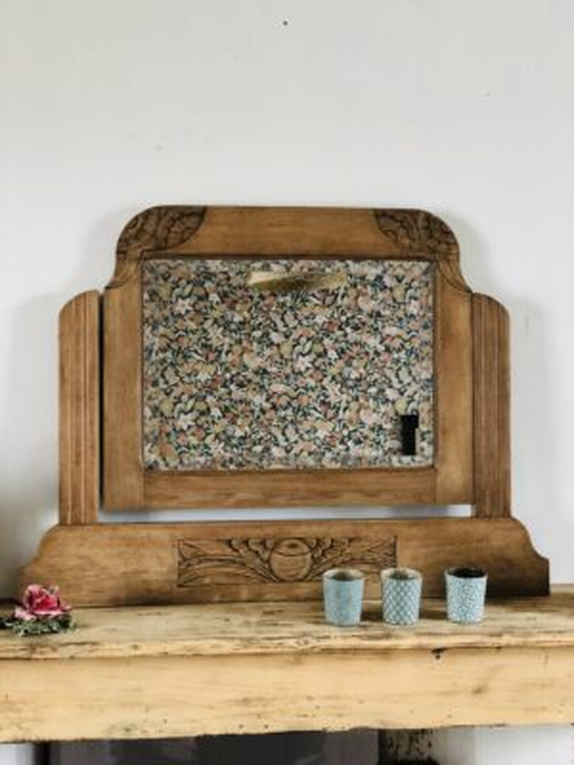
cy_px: 382
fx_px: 1150
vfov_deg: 36.8
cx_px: 287
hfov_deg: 28.0
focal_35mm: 52
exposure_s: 1/17
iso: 160
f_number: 2.4
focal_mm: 6
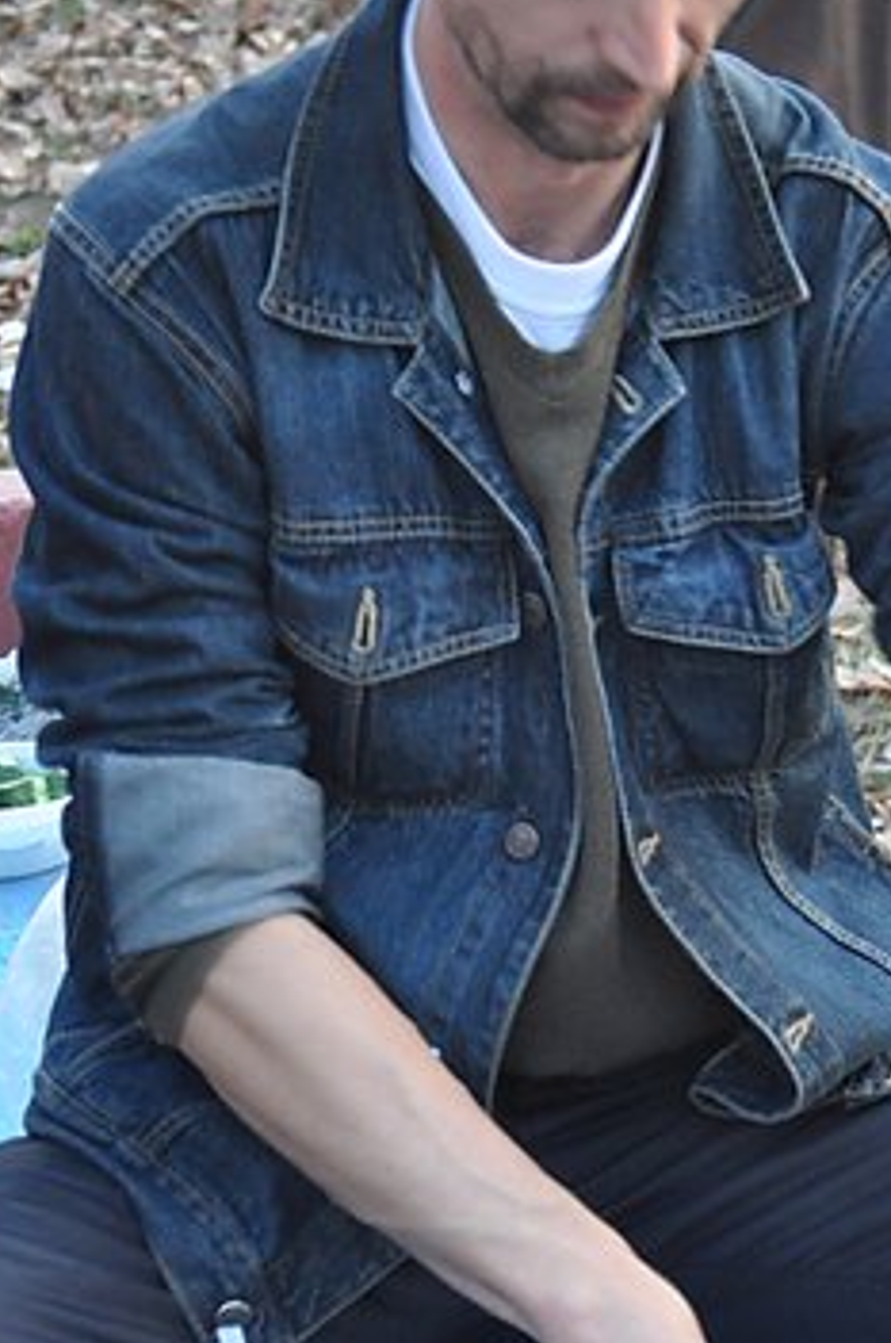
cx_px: 658
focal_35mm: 164
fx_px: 6106
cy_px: 892
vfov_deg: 12.5
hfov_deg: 8.3
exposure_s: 1/3
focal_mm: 50
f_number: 4.8
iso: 1600
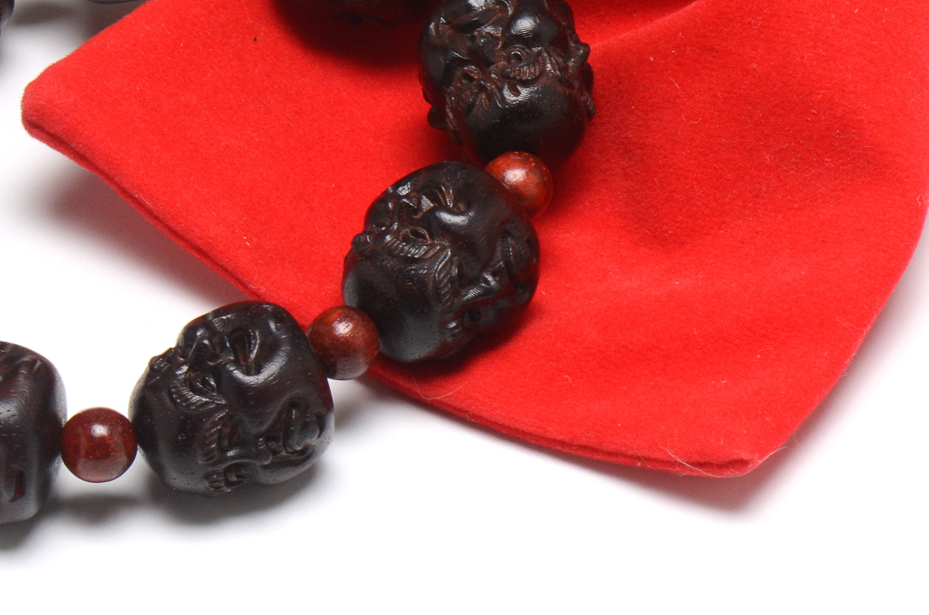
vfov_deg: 4.8
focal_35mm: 282
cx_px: 474
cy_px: 118
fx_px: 7265
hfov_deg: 7.3
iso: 400
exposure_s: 1/100
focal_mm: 85
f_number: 16
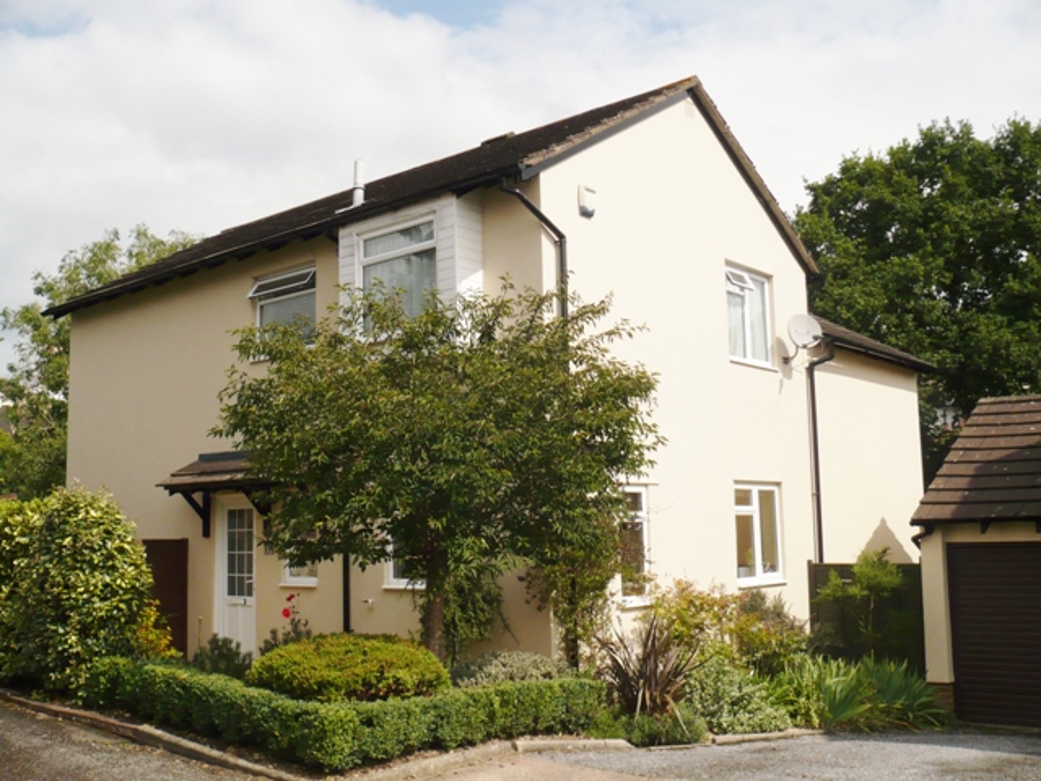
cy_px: 390
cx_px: 520
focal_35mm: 35
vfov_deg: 40.7
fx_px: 1053
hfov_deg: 52.6
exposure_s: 1/400
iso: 100
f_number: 8
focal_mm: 5.8
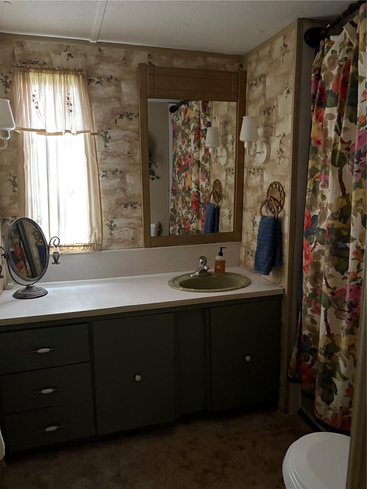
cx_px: 184
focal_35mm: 26
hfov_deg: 53.1
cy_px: 244
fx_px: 368
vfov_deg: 67.3
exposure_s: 1/30
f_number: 1.6
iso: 800
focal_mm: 5.96
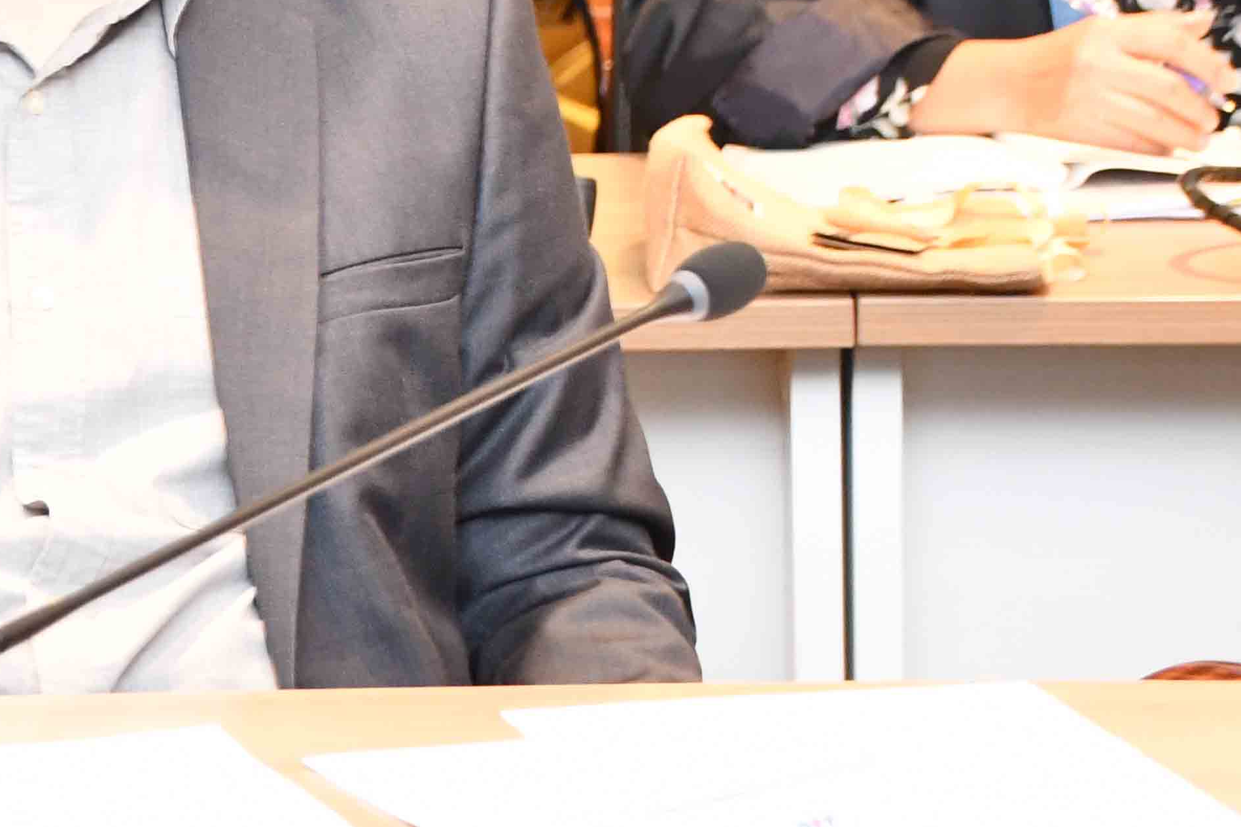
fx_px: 7892
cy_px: 4
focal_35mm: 229
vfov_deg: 6.0
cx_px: 116
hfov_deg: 9.0
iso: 2500
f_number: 4.8
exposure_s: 1/60
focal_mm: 52
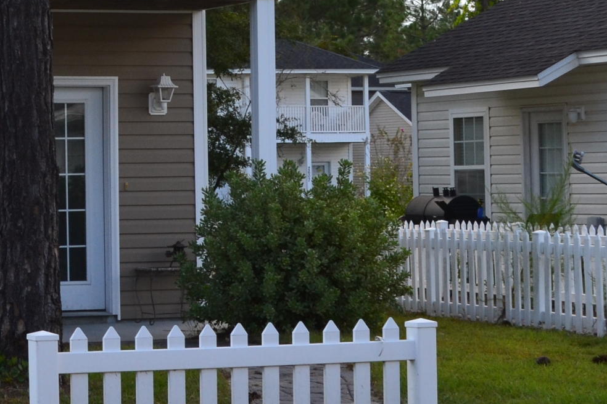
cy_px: 65
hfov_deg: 15.7
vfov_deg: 10.7
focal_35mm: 128
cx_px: 7
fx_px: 2158
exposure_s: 1/200
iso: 400
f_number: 10
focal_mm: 28
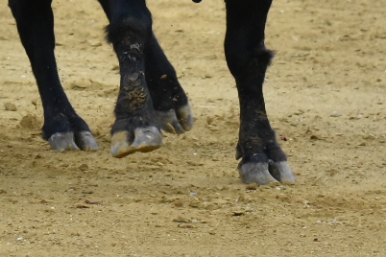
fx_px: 9081
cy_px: -242
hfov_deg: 2.4
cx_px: 29
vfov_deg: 1.6
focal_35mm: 847
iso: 6400
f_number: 10
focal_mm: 210
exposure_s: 1/800
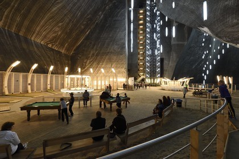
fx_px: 93
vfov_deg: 81.2
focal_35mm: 14
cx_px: 120
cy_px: 80
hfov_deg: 104.3
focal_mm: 14
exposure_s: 1/30
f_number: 6.3
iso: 4000
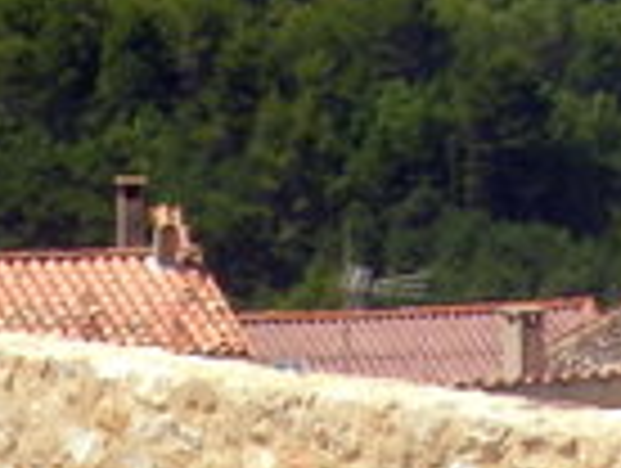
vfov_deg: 6.1
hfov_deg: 8.1
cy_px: 122
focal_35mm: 243
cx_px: 490
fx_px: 4367
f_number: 6.2
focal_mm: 7.5
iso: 64
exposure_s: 1/250
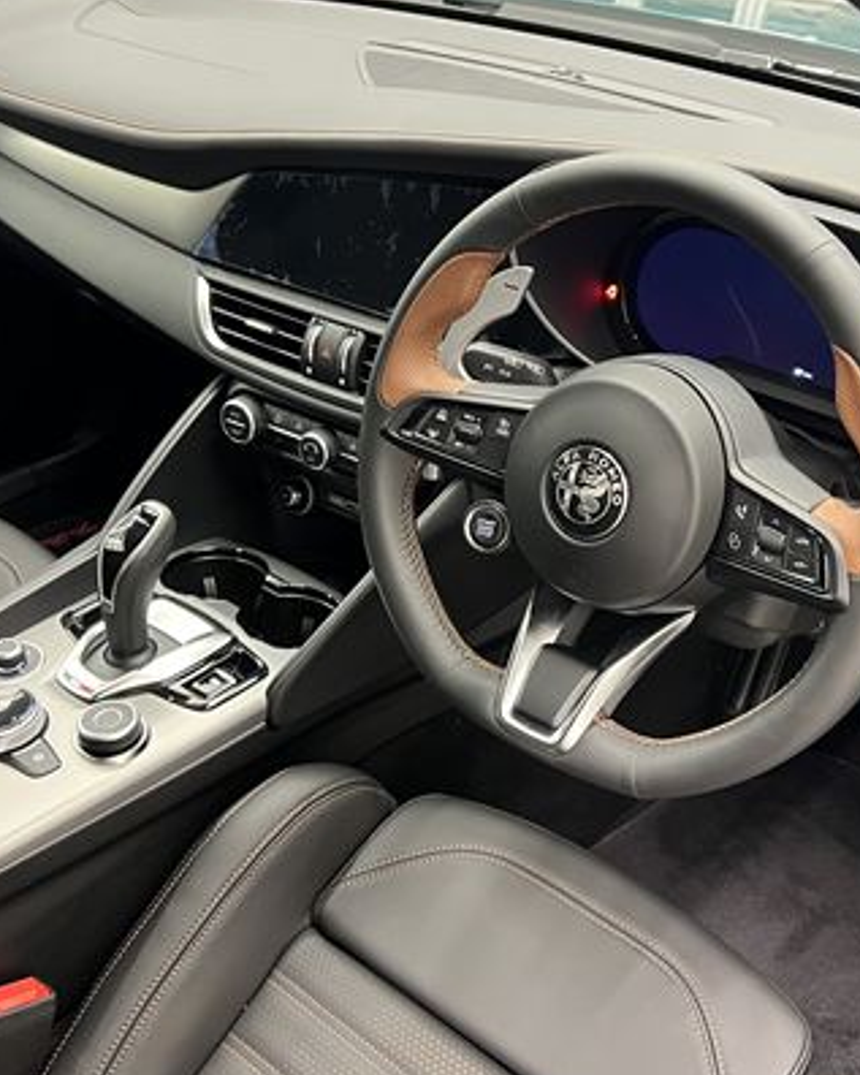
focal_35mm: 41
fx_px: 1304
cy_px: 497
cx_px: 464
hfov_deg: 36.5
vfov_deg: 44.7
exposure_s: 1/50
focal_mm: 5.7
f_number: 1.5
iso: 500
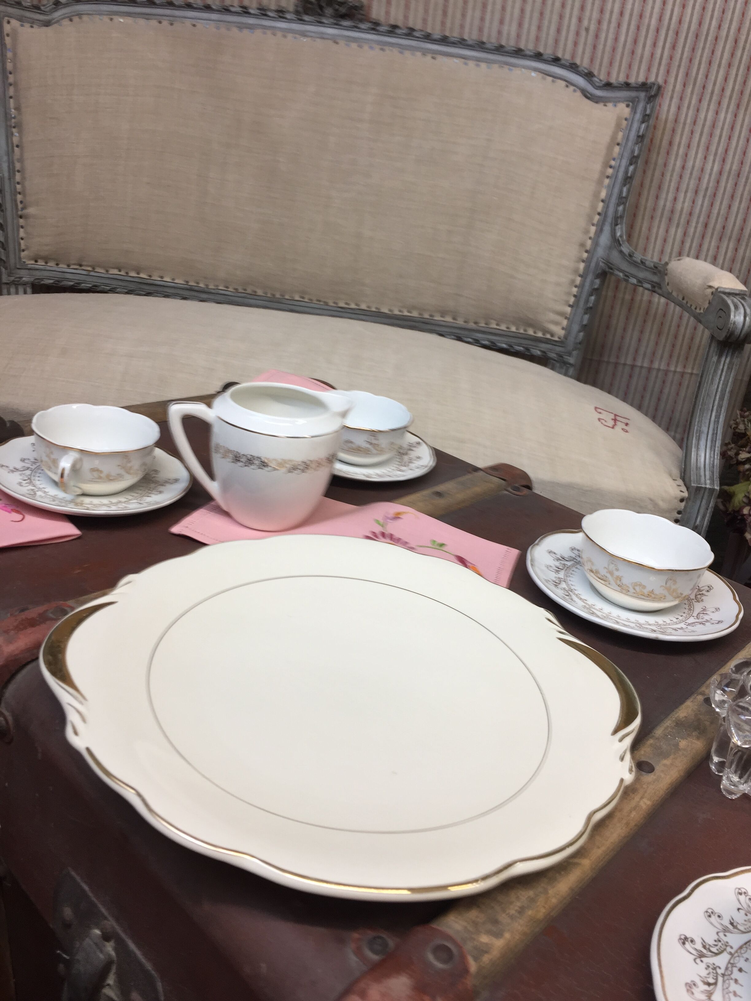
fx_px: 839
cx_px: 376
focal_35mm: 29
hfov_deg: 48.2
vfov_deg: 61.7
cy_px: 500
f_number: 2.2
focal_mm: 4.15
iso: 32
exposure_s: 1/50
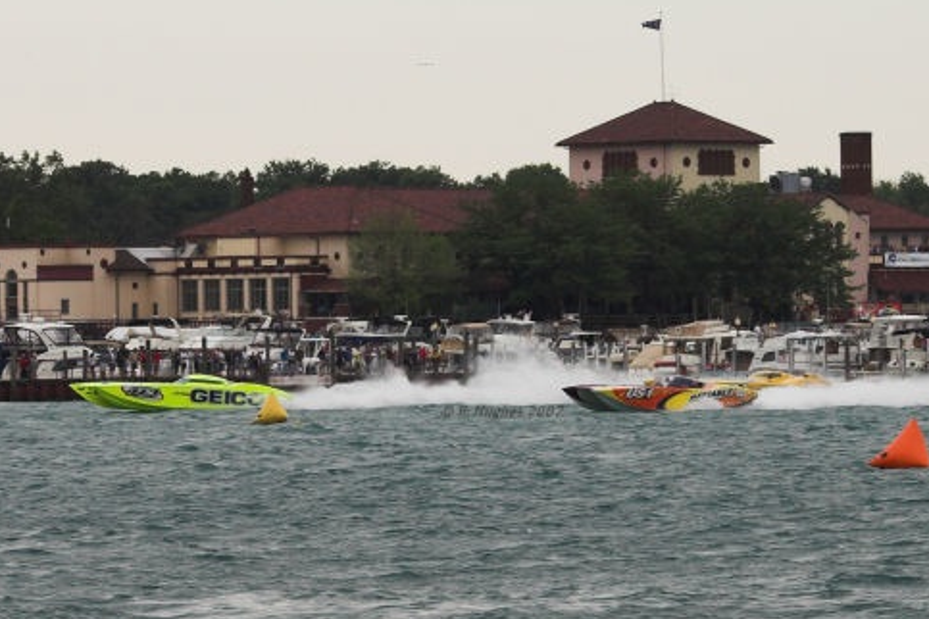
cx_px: 525
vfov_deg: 7.0
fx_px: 5048
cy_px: 283
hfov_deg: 10.5
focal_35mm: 196
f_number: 11
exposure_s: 1/200
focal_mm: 105
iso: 200
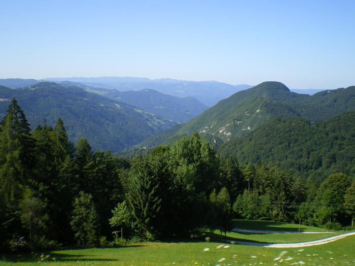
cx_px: 178
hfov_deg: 49.0
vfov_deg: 37.7
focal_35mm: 38
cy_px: 133
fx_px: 390
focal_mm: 6.3
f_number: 4.6
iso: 64
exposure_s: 1/250
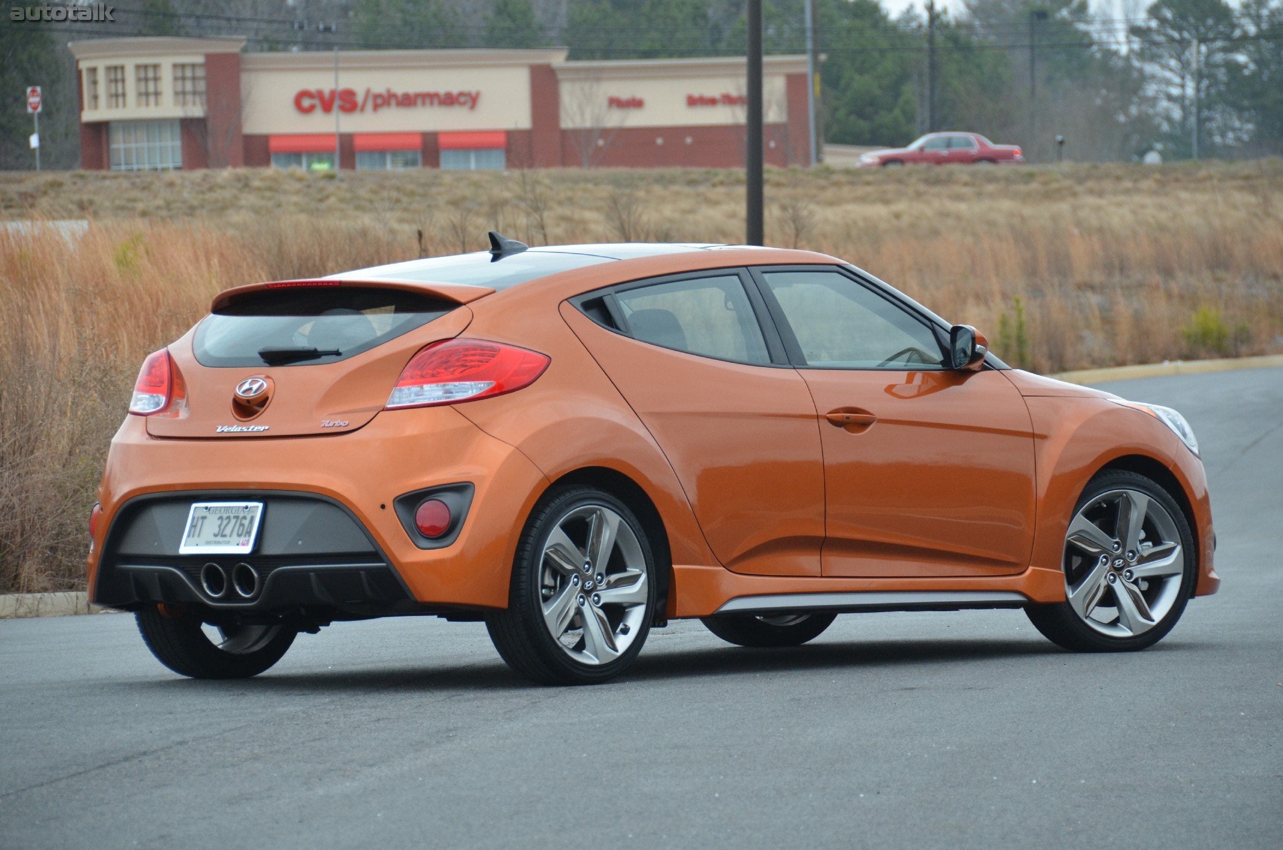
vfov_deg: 7.0
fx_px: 6935
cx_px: 642
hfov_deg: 10.6
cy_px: 425
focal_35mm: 195
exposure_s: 1/500
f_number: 5.6
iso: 800
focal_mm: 130
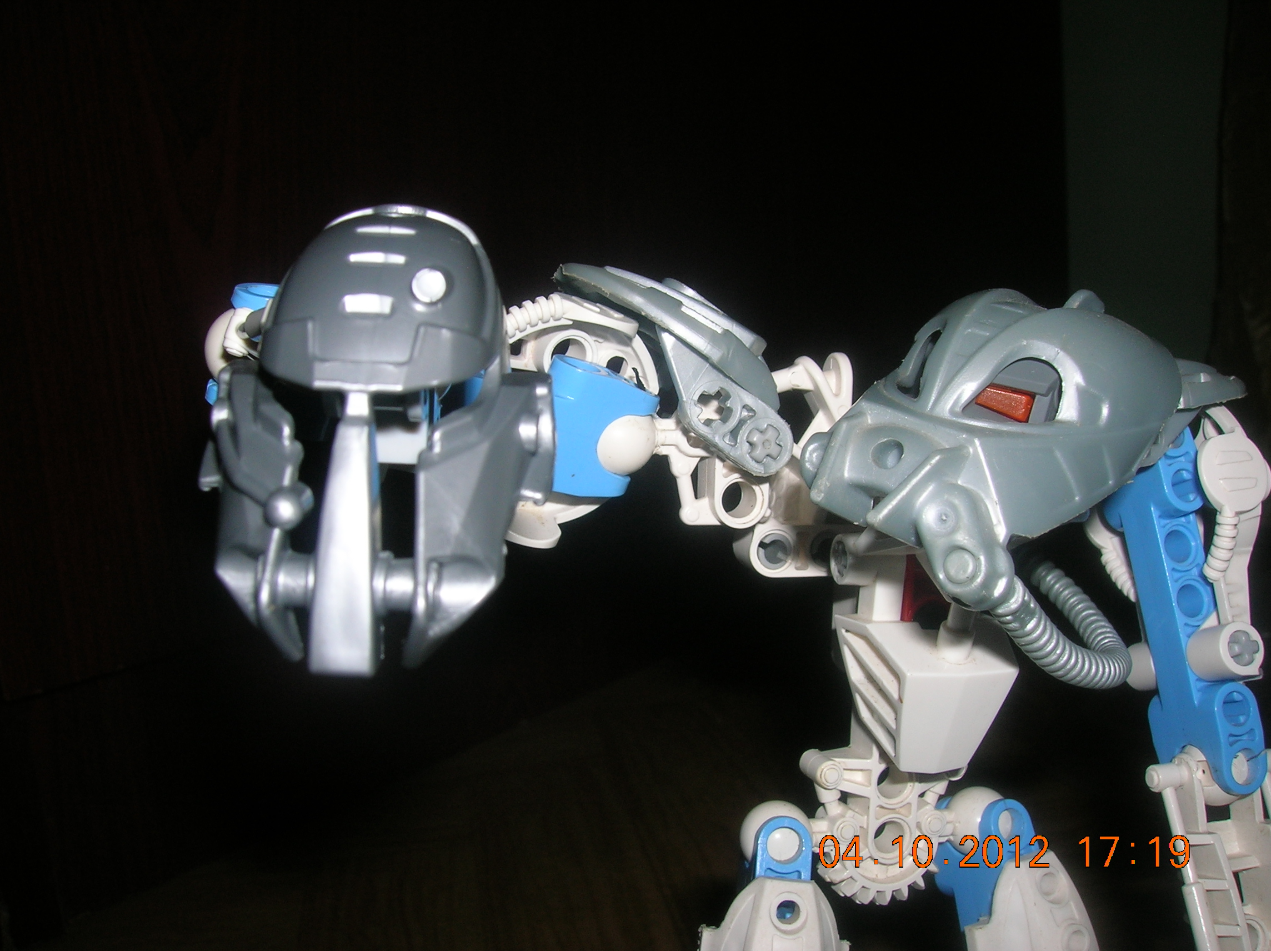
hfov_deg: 54.0
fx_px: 1247
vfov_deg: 41.7
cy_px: 476
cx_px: 636
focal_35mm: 34
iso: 50
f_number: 4.9
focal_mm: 5.7
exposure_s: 1/60.1
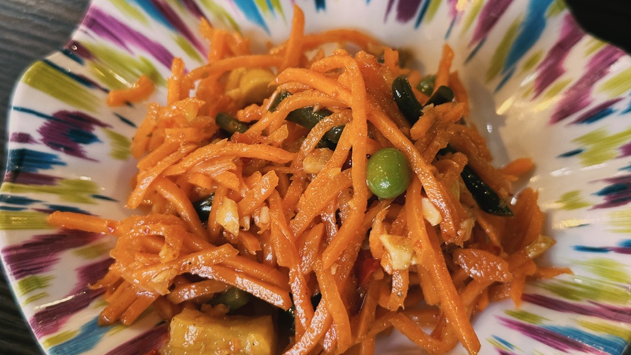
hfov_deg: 39.2
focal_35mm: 53
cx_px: 318
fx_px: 887
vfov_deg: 22.6
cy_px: 173
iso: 250
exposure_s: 1/50
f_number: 1.78
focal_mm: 6.76
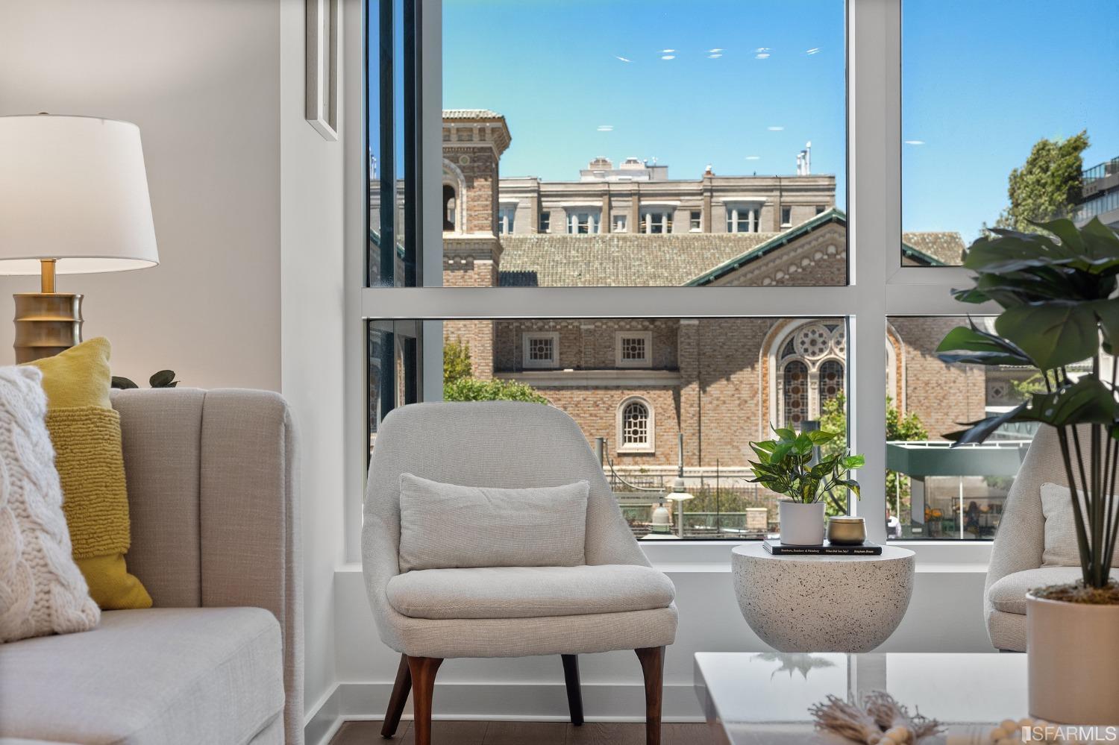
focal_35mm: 50
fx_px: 1554
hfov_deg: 39.6
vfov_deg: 27.0
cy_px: 372
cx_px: 560
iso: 125
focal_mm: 50
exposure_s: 1/30
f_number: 9
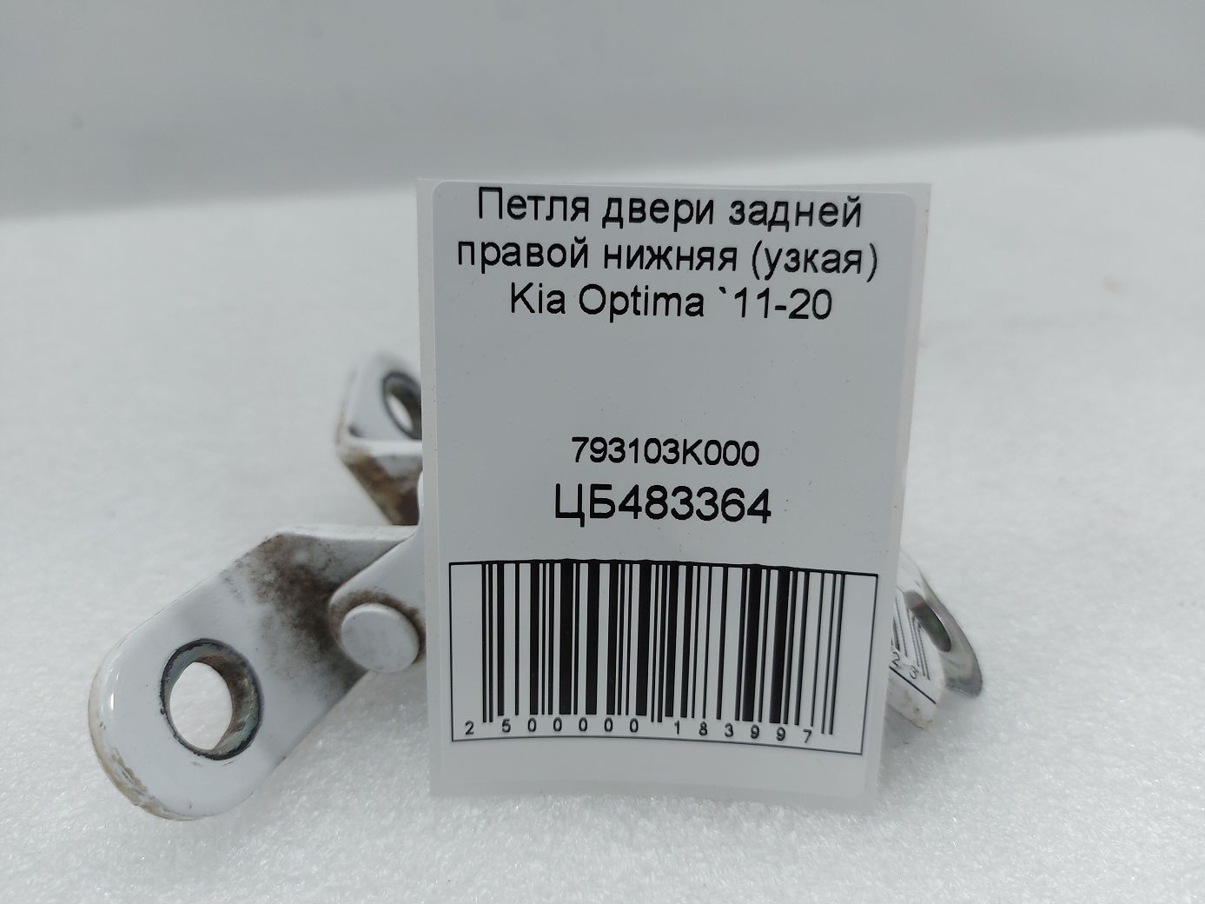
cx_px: 602
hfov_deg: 71.6
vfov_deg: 56.8
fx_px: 835
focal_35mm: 24
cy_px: 452
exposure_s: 1/100
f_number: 1.8
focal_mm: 5.23
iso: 50
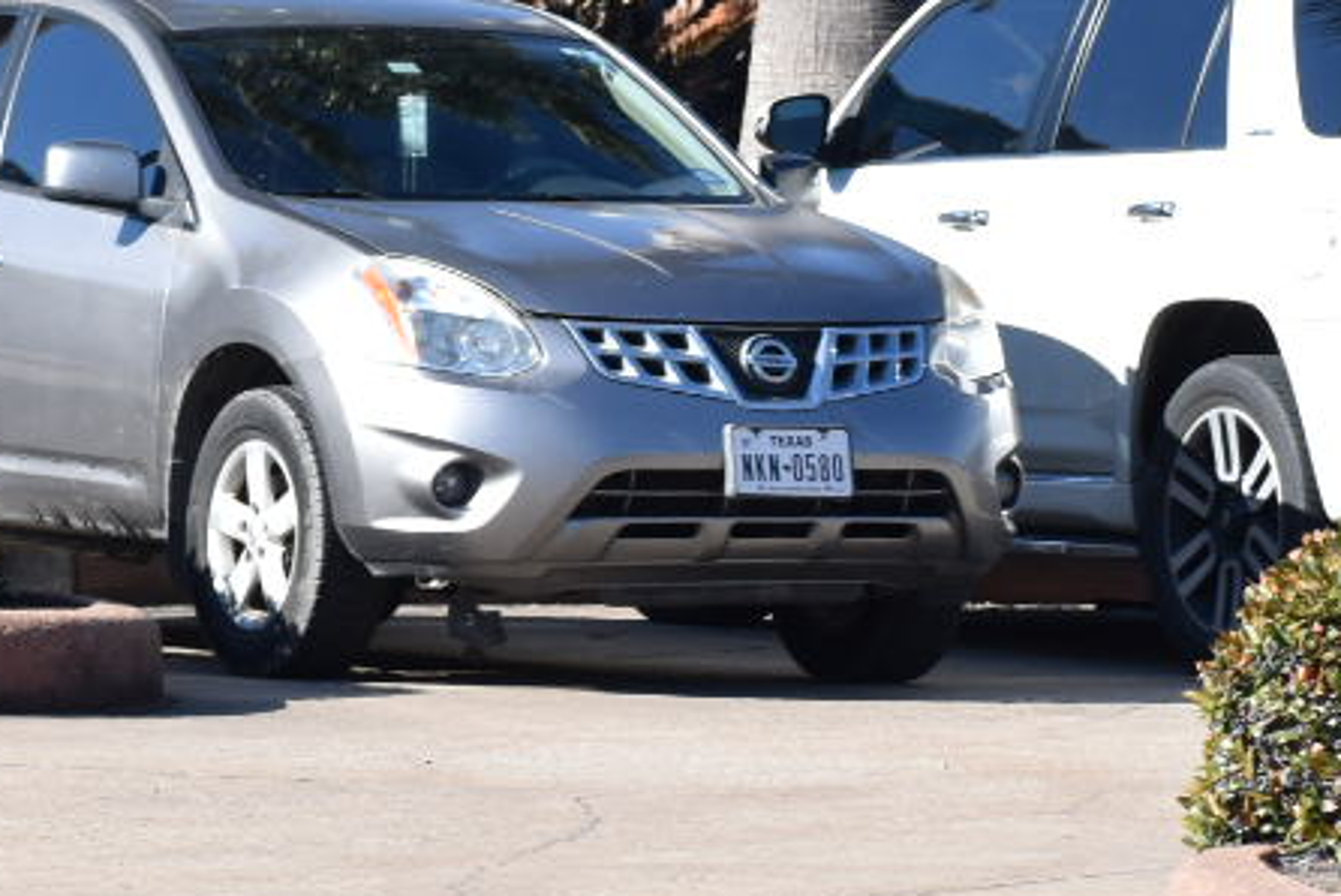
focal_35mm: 381
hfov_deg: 5.3
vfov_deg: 3.6
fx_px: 14201
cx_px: -833
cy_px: -445
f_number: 6.3
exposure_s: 1/500
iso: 200
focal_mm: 70
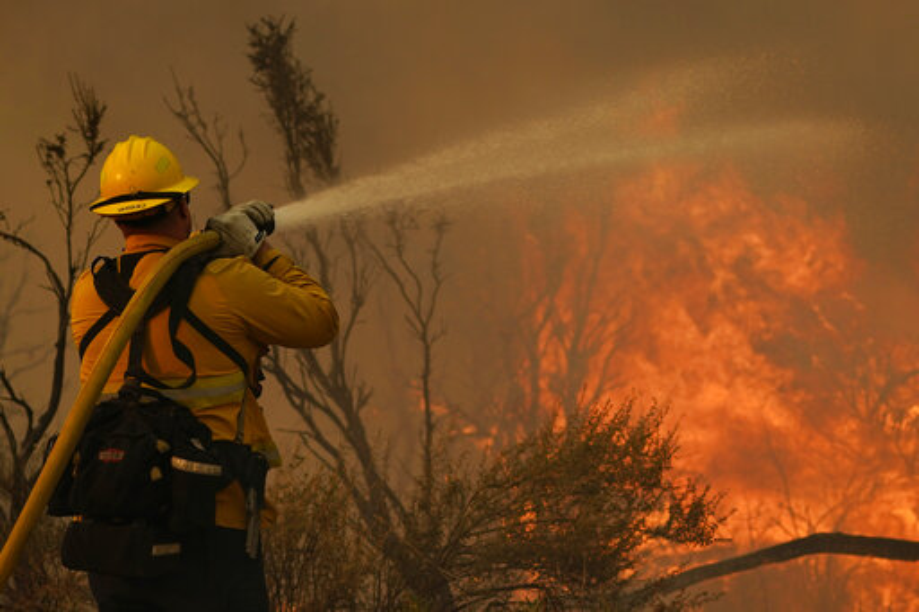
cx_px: 460
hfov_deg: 13.7
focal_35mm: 150
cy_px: 306
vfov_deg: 9.1
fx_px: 3828
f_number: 5
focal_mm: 100
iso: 250
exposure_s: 1/1600
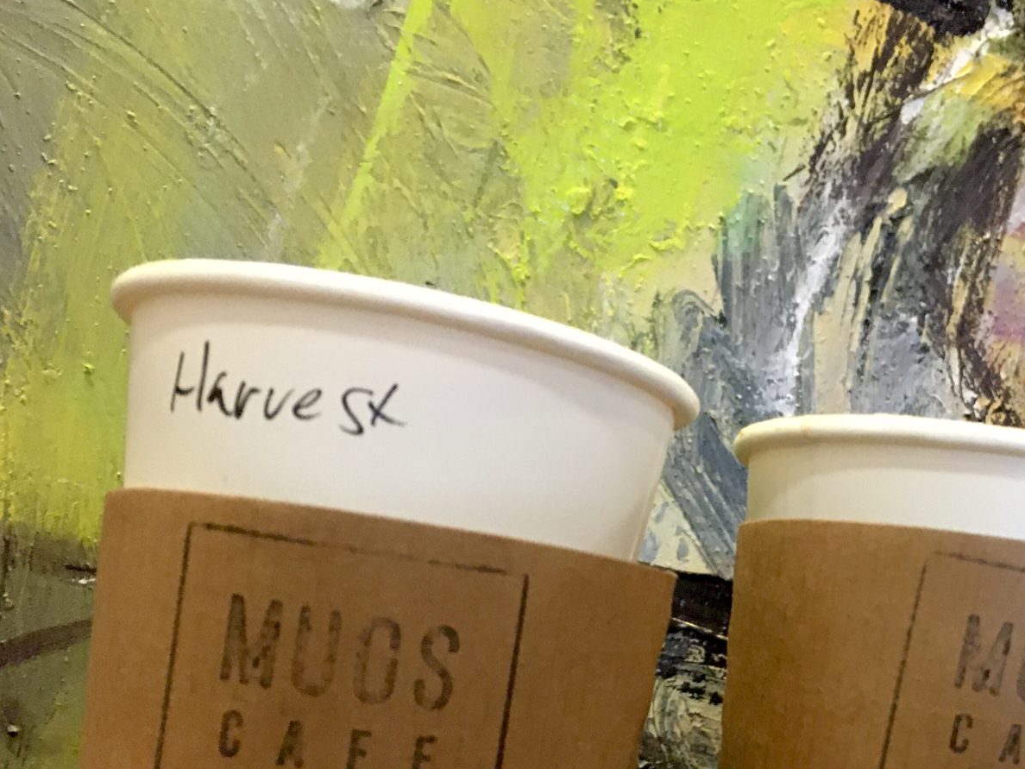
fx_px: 1481
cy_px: 633
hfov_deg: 36.8
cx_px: 827
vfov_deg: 28.4
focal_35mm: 50
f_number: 2.2
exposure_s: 1/15
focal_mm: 4.15
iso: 250
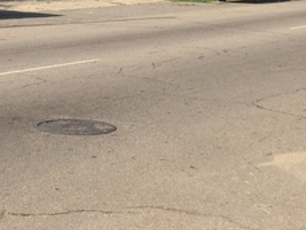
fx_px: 867
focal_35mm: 98
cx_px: 172
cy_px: 7
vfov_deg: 14.9
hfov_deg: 20.0
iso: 32
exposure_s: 1/2160
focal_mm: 4.15
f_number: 2.2
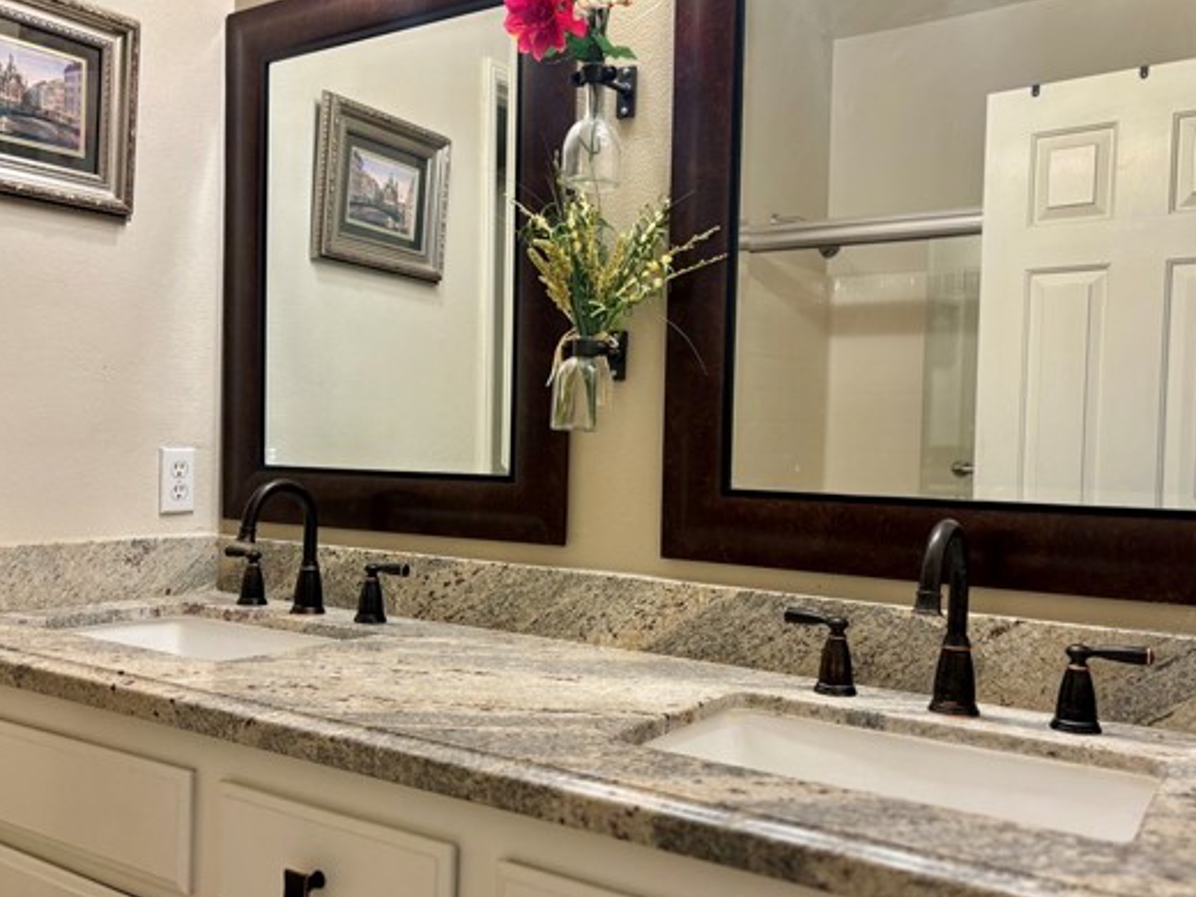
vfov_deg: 44.1
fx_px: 1106
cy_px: 472
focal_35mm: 32
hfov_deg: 56.8
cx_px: 580
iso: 100
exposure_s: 1/60
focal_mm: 5.96
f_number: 1.6
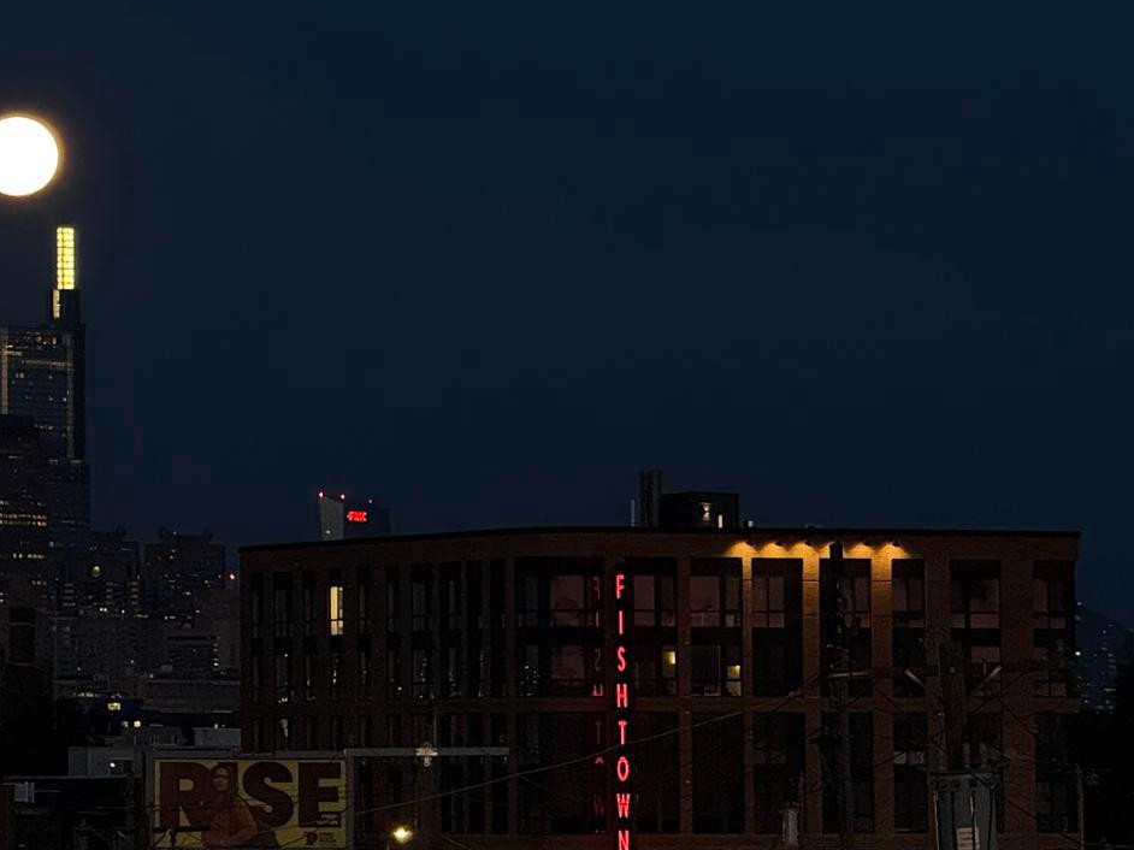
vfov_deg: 5.7
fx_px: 8548
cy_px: 176
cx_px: 76
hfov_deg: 7.6
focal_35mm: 261
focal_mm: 15.66
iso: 500
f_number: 2.8
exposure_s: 1/40
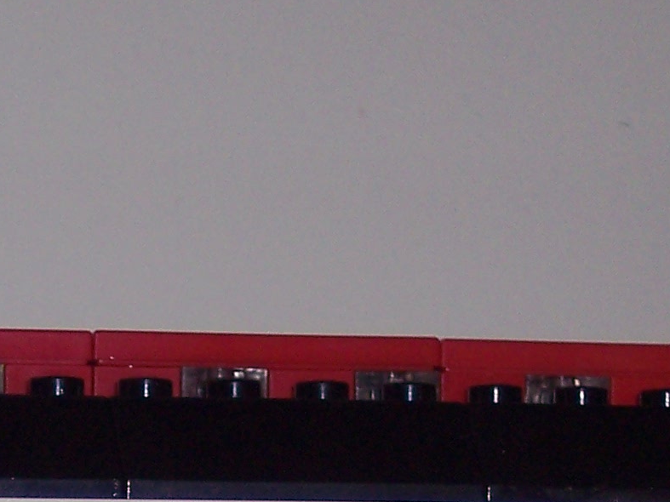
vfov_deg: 6.2
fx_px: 4567
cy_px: 724
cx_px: 63
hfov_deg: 8.4
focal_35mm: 236
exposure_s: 1/90
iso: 100
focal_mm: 13.3
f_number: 3.4
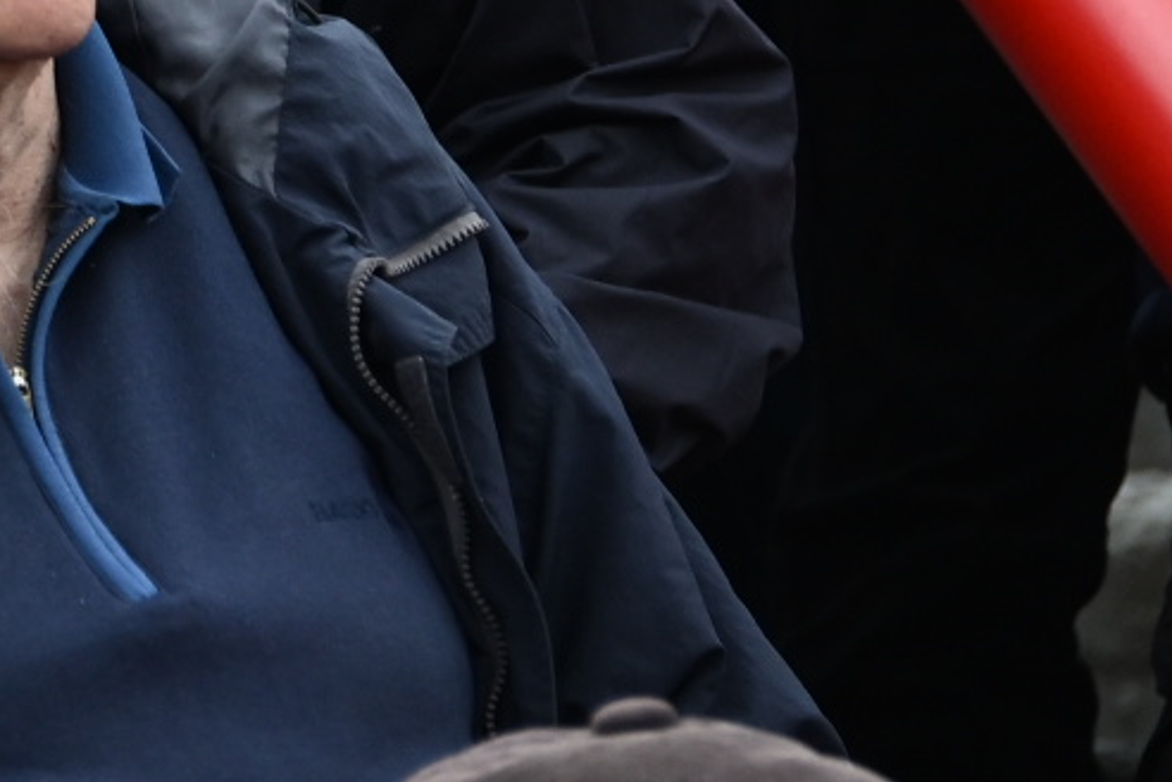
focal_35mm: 1054
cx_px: -2242
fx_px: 34311
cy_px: -1316
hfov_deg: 1.9
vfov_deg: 1.3
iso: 500
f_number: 4
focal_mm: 160
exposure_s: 1/320
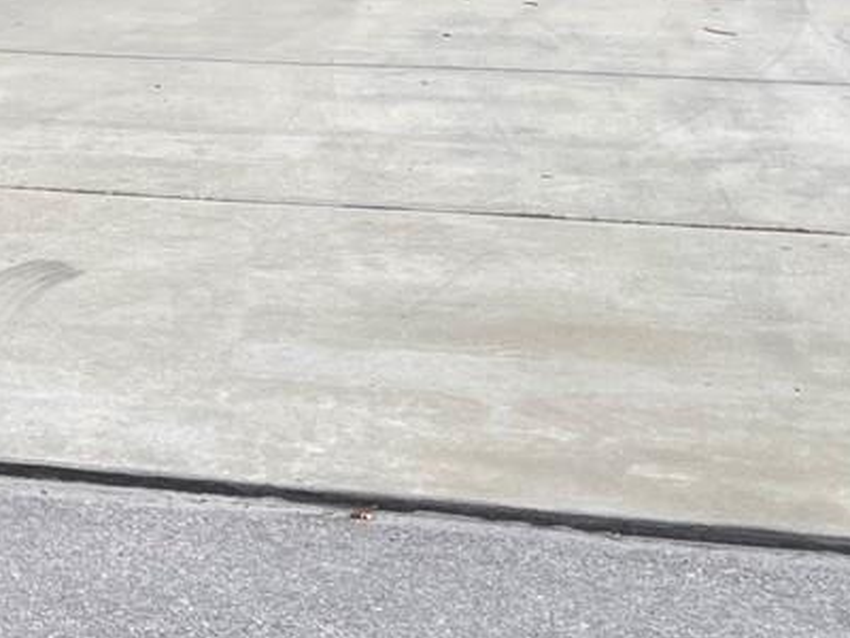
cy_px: -359
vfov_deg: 13.3
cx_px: -499
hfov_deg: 16.8
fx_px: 2554
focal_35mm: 104
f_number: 1.6
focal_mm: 5.1
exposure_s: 1/1618
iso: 32
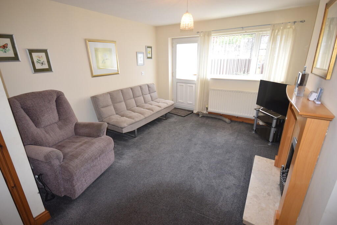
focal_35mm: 17
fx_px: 161
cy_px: 112
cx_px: 168
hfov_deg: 92.4
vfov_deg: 69.7
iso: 800
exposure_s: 1/125
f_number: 5.6
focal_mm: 11.5
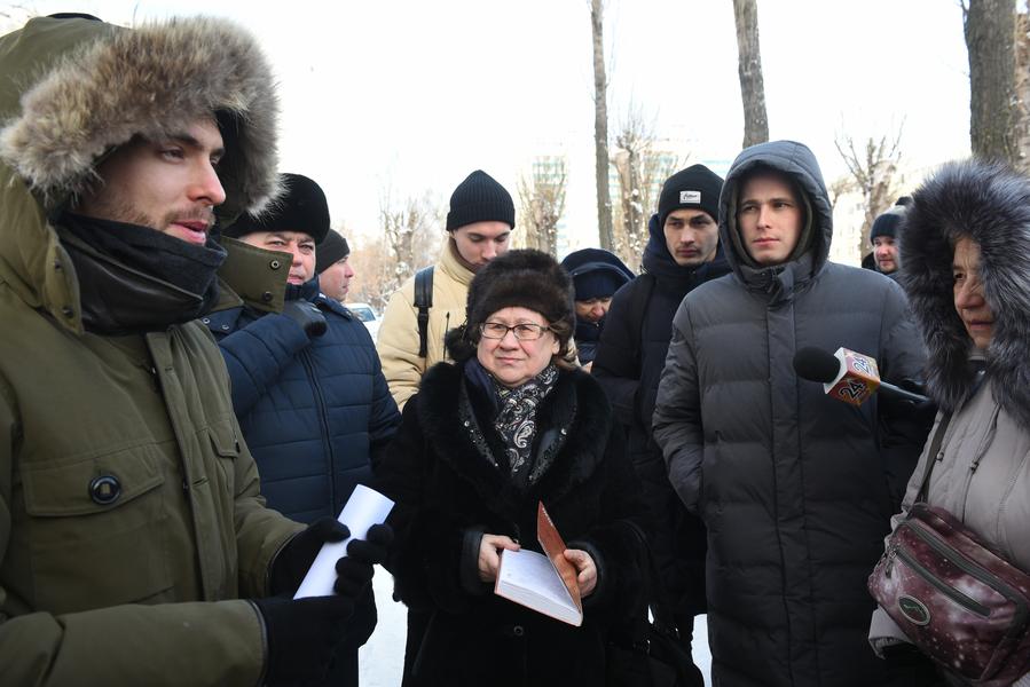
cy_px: 344
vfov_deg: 49.6
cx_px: 515
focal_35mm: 26
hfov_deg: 69.4
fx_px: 744
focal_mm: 26
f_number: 5.6
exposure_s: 1/125
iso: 250
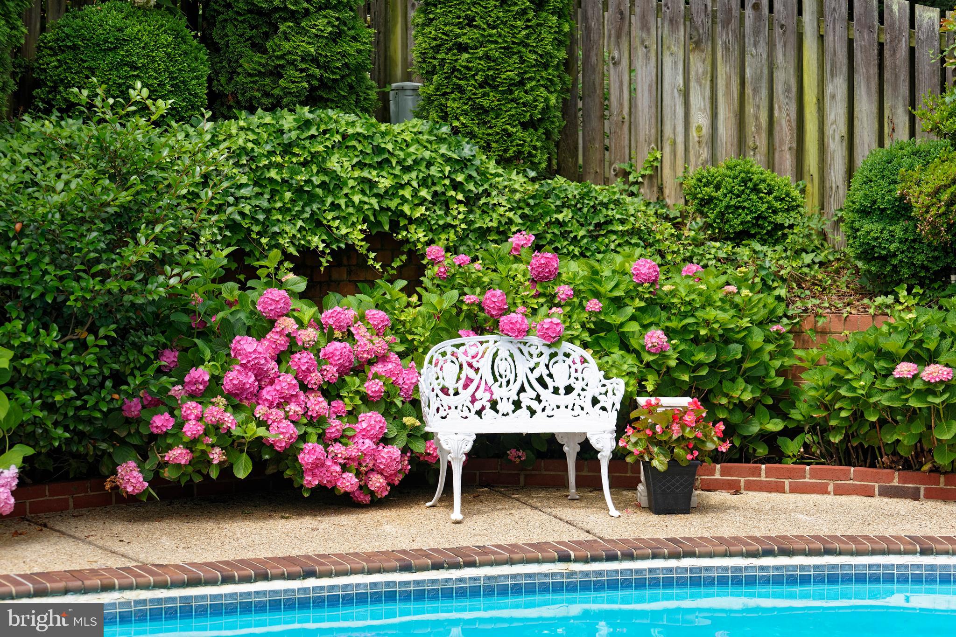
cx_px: 478
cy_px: 318
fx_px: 2071
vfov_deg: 17.5
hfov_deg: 26.0
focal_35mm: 78
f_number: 8
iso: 320
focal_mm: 78
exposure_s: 1/640
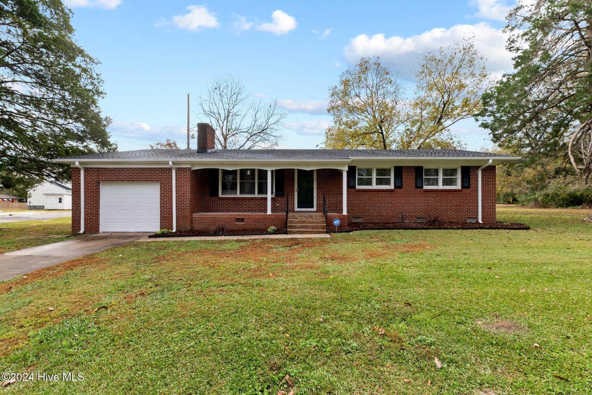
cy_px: 198
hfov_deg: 100.4
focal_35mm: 15
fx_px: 247
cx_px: 296
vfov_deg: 77.3
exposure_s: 1/200
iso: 400
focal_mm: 15
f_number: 9
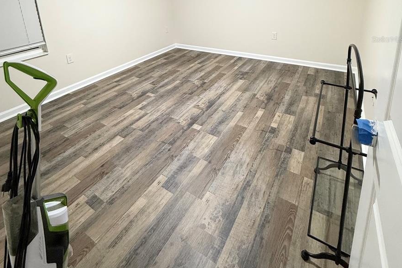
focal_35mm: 20
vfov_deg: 55.6
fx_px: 223
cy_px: 39
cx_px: 198
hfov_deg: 84.0
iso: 400
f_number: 2.2
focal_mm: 2.22
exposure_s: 1/76
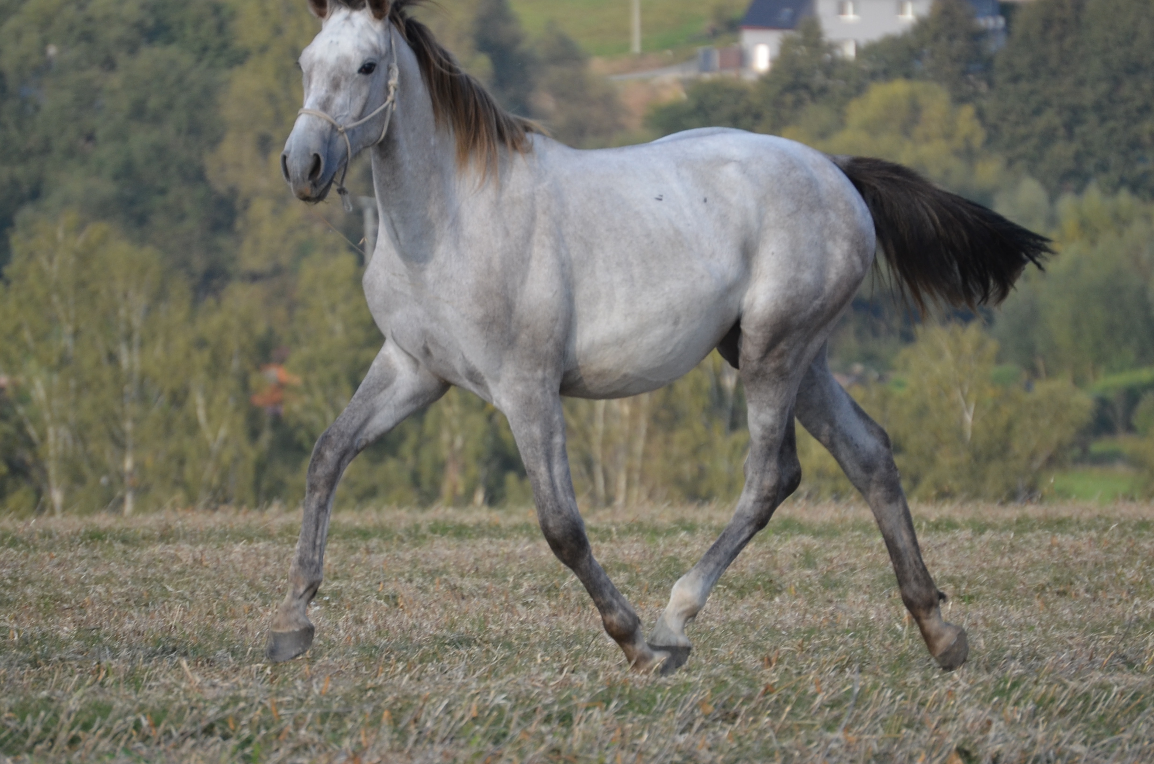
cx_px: 578
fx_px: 14425
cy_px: 377
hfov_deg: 4.6
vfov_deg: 3.0
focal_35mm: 451
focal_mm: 200
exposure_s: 1/1000
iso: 400
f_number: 5.6
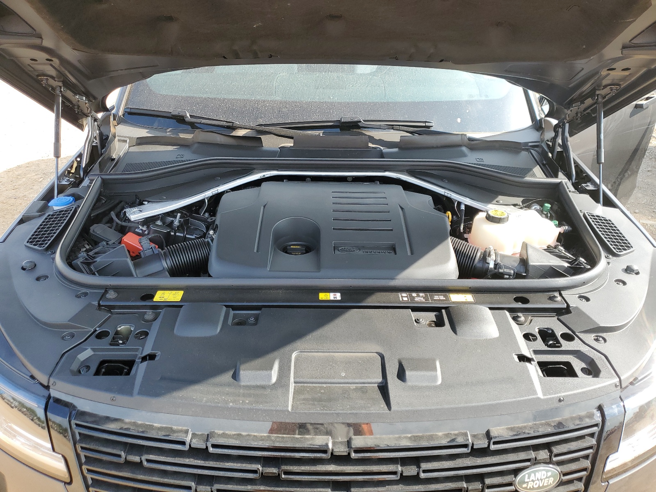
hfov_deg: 67.3
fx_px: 493
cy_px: 246
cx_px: 328
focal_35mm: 26
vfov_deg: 53.1
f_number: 1.5
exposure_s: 1/556
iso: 50
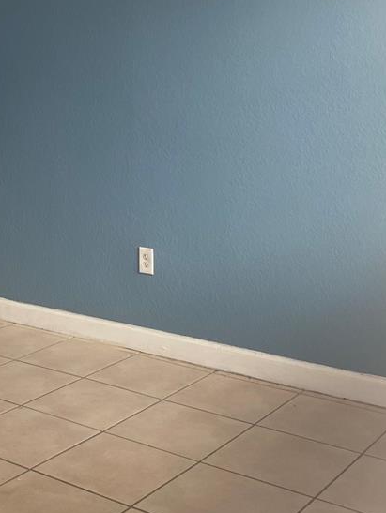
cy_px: 98
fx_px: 846
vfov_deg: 32.8
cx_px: 68
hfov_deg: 25.2
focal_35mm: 57
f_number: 1.8
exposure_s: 1/121
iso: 50
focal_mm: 4.25
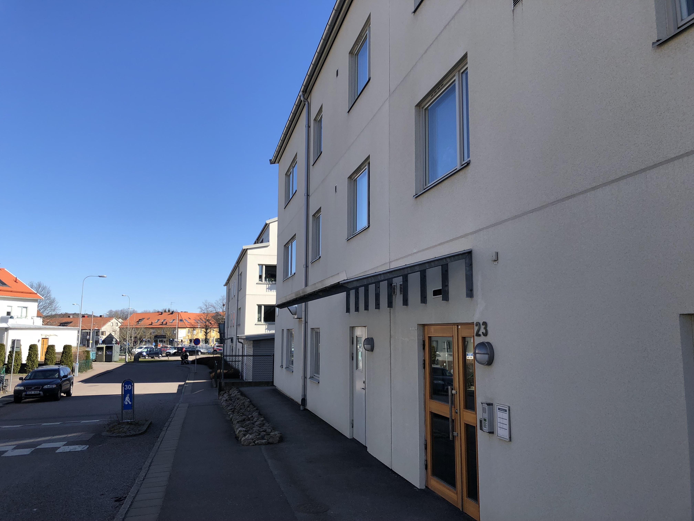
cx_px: 347
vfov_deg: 49.7
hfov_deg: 63.4
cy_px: 260
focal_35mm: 28
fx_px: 561
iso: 20
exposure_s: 1/1263
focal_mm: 3.99
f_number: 1.8
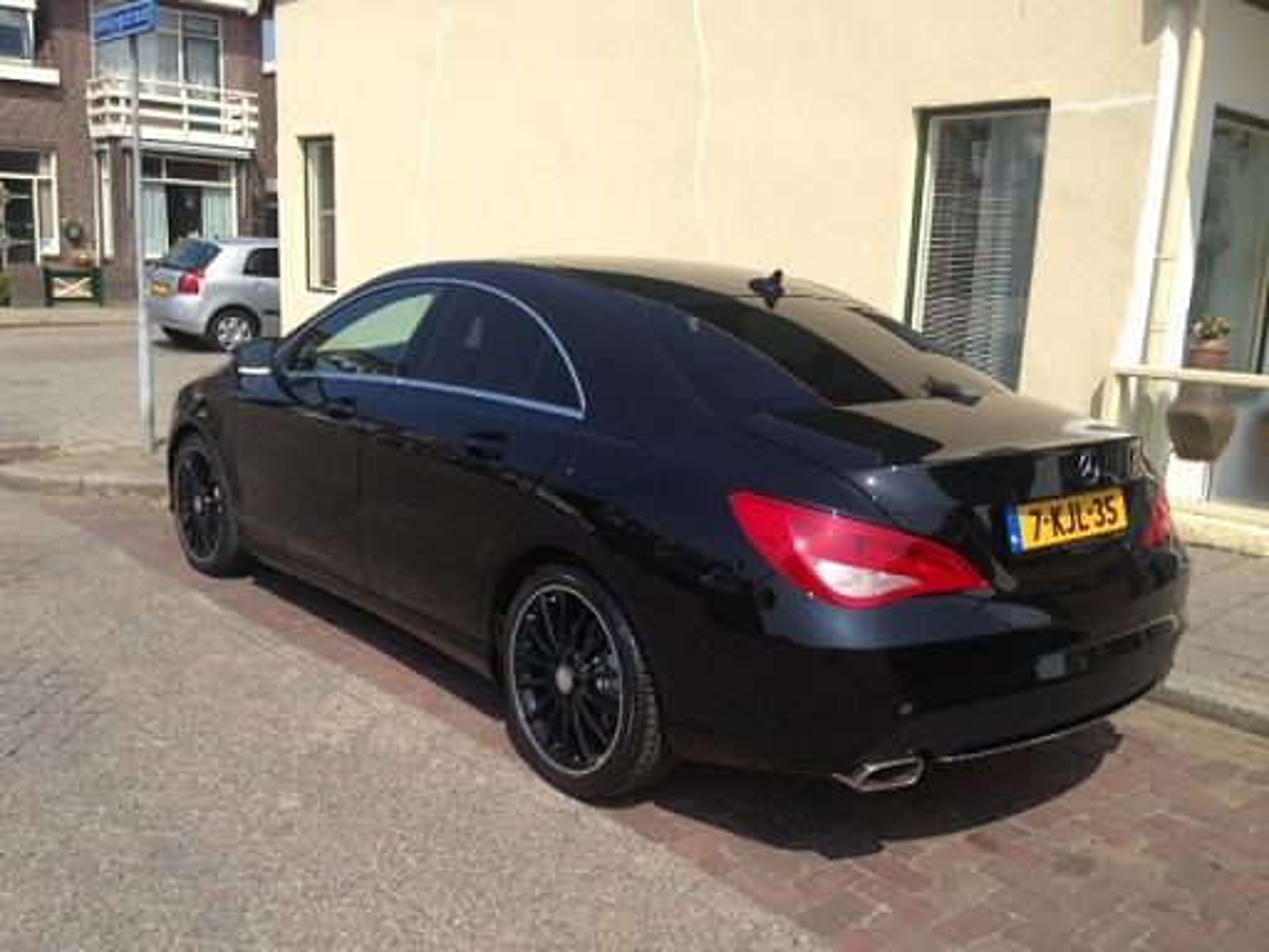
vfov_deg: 42.9
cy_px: 476
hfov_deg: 55.4
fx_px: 1210
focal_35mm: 33
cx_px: 634
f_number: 2.4
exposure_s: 1/1355
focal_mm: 4.13
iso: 50
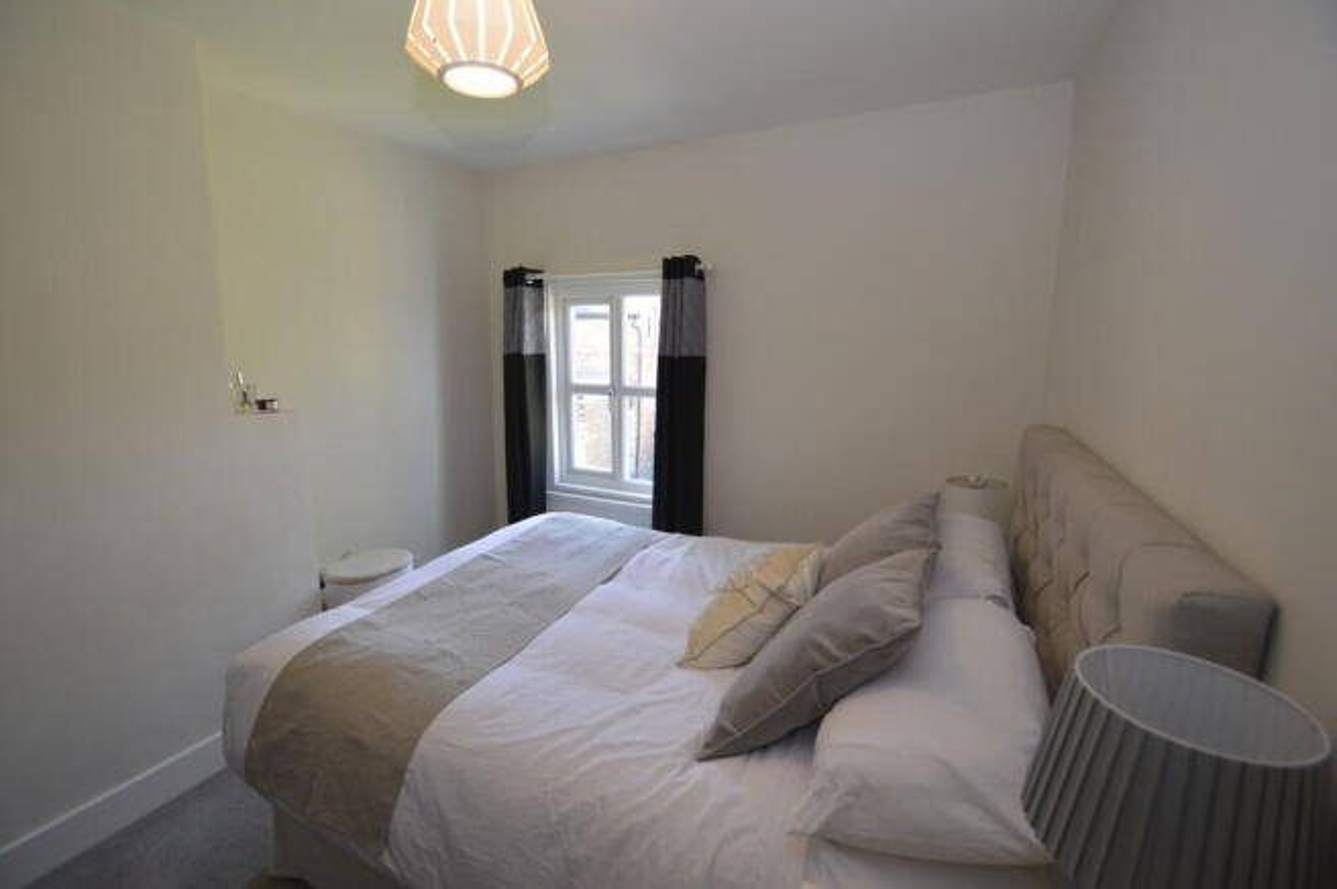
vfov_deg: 77.2
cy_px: 444
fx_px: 557
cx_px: 668
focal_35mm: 15
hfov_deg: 100.4
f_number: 3.5
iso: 450
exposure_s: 1/60
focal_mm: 10
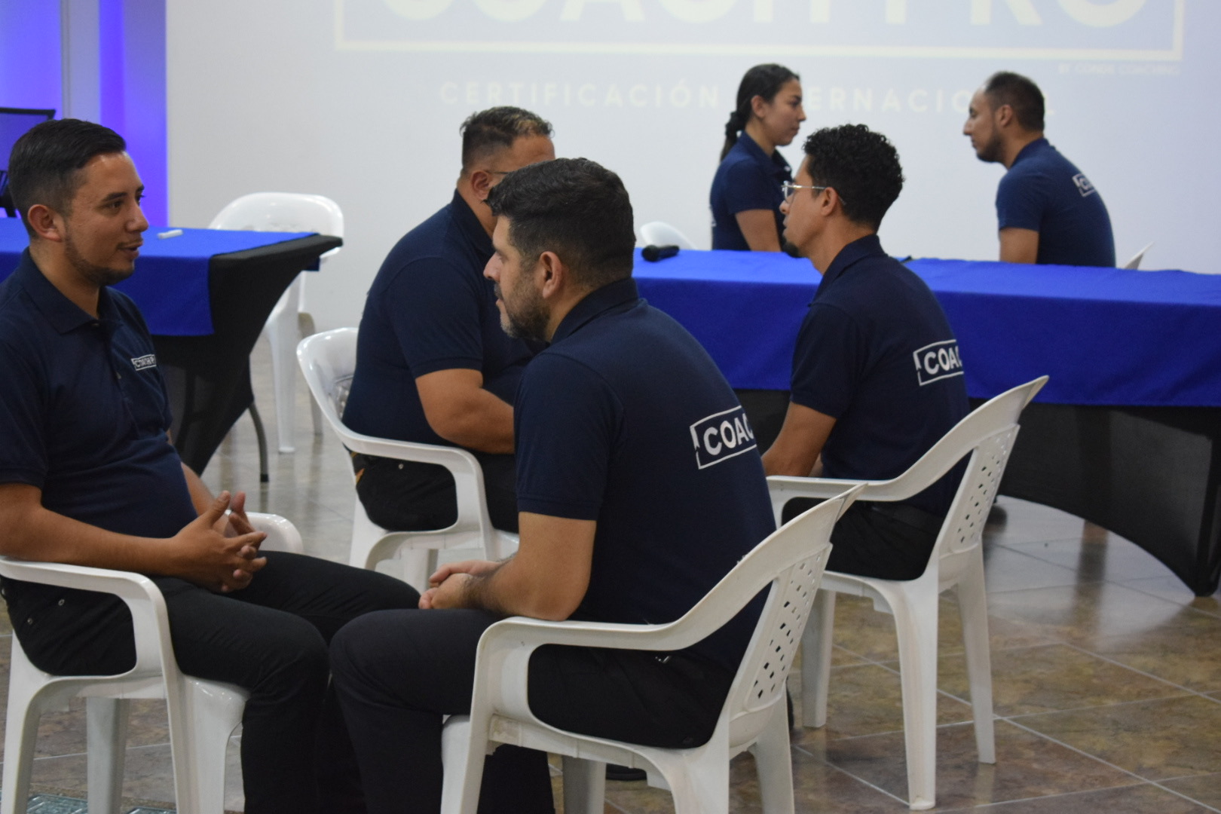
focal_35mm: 82
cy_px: 407
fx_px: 2798
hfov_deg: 24.6
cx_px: 610
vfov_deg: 16.6
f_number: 5.6
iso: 2800
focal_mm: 55
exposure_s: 1/60
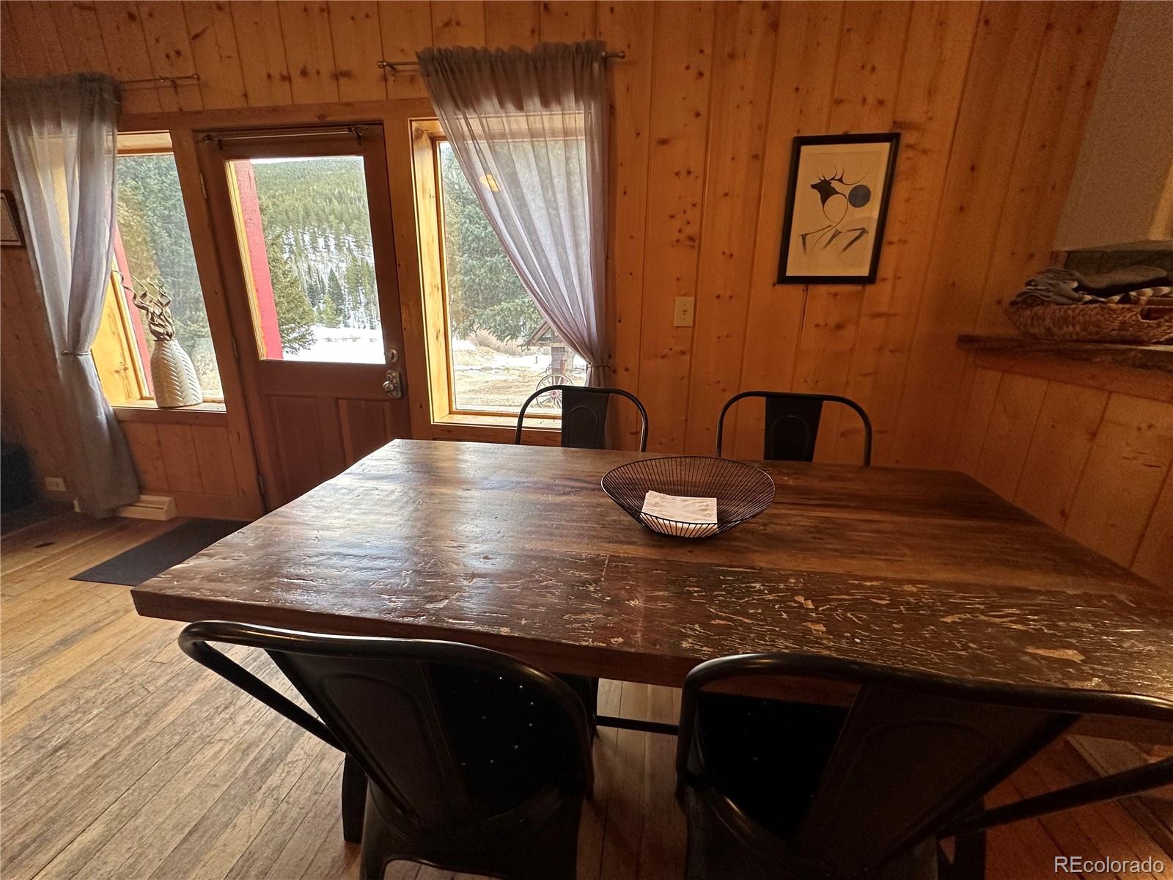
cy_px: 440
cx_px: 586
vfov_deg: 85.7
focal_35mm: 14
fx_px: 474
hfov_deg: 102.1
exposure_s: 1/60
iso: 200
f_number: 2.2
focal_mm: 2.22
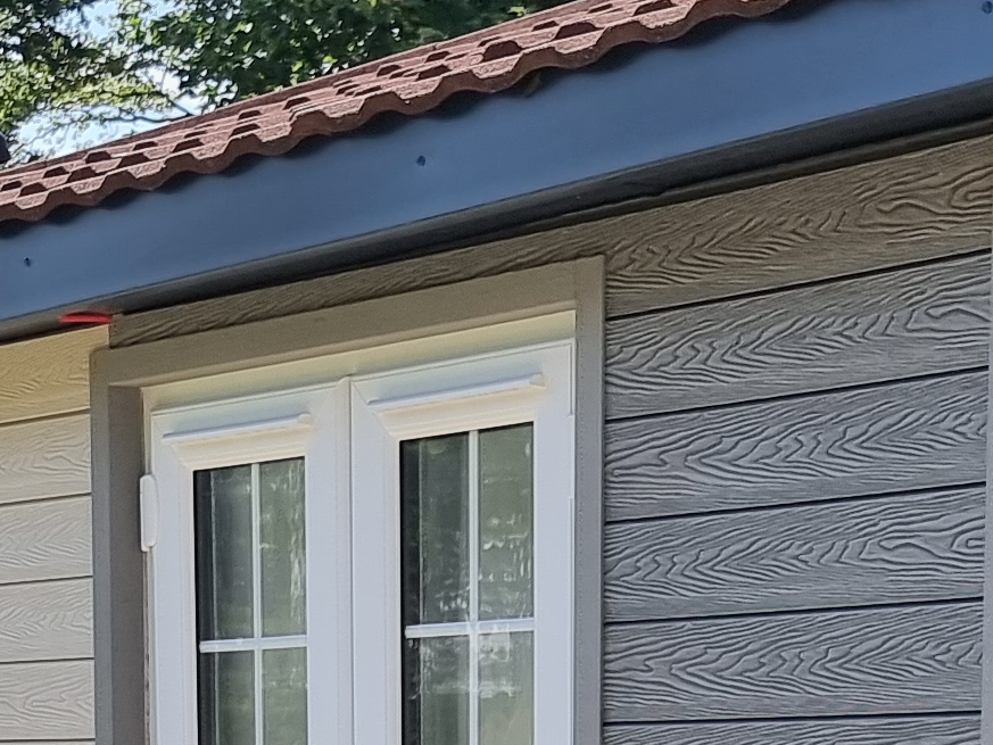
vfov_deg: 12.8
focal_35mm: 110
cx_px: 565
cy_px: 1084
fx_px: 3156
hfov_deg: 17.9
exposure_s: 1/576
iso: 50
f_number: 1.8
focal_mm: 6.7
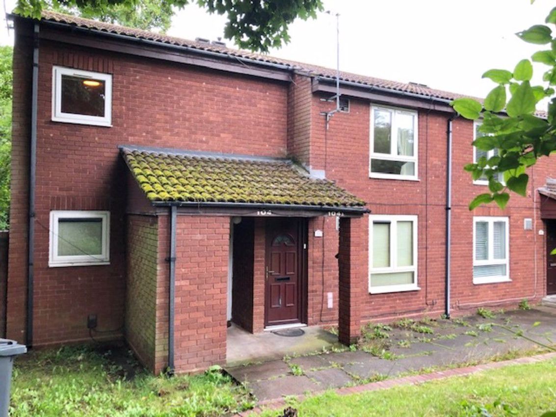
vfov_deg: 49.8
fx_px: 450
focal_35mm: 28
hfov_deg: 63.4
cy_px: 208
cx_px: 278
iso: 32
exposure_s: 1/30
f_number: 1.8
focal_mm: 3.99
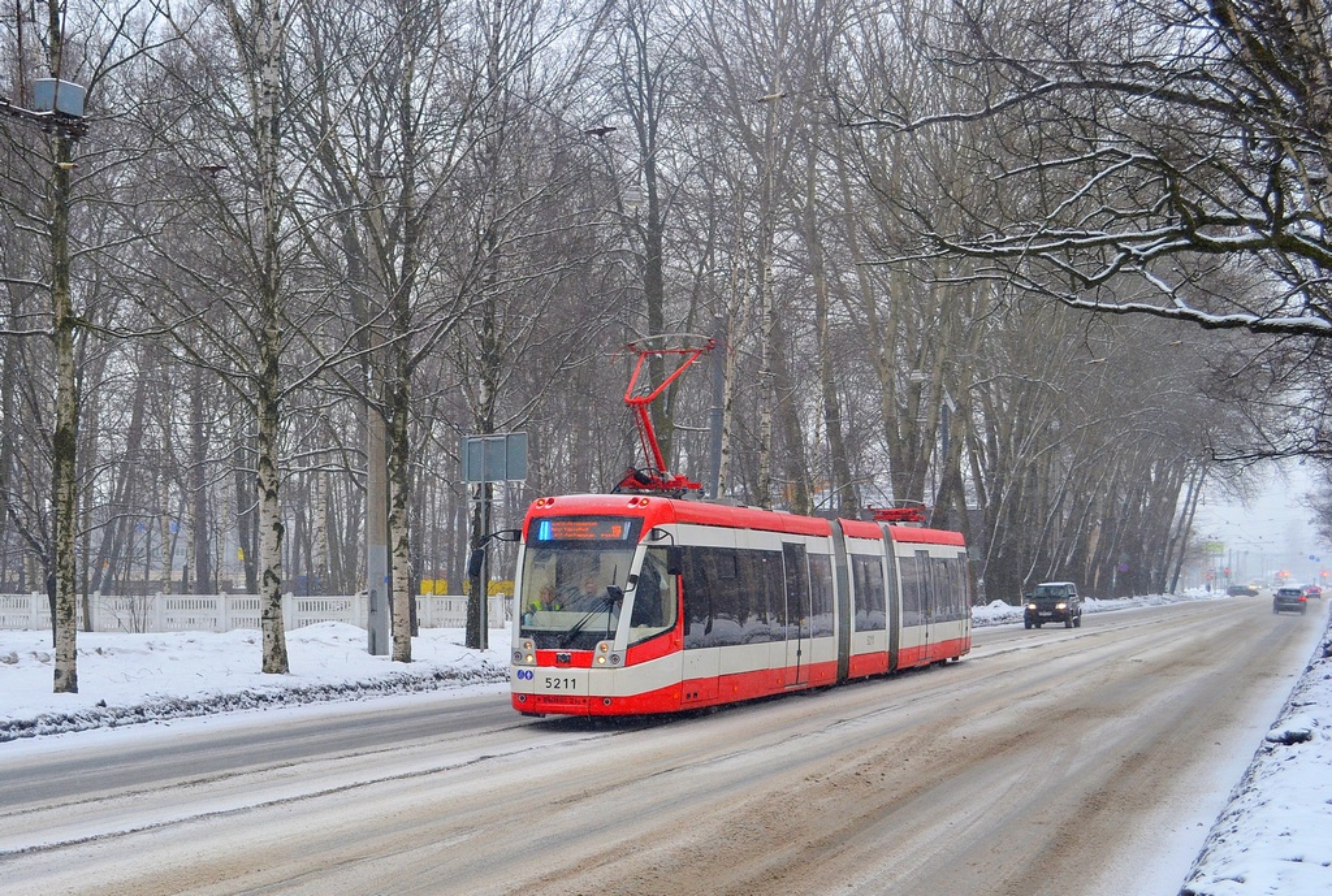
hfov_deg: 49.4
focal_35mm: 39
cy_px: 448
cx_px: 666
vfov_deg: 34.4
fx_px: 1447
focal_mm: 26
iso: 400
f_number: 4.2
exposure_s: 1/500
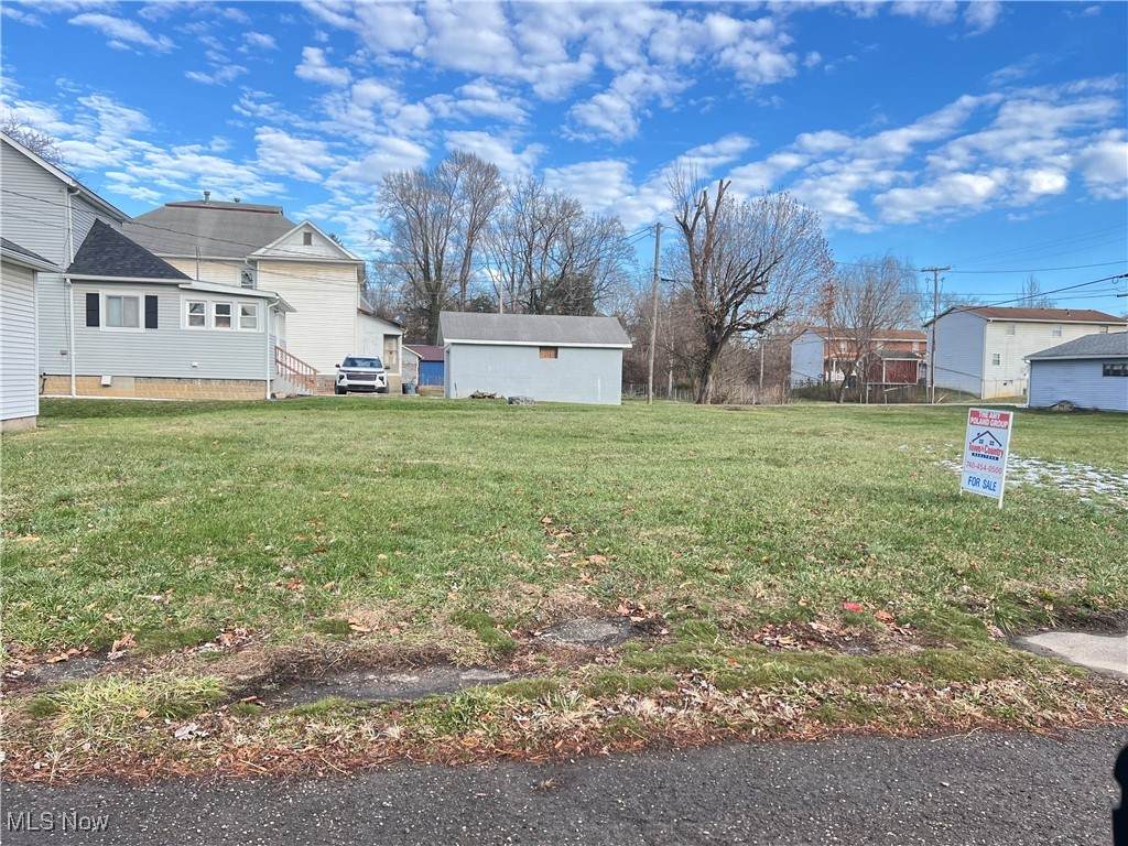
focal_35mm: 26
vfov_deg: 53.1
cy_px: 423
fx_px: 847
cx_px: 564
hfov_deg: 67.3
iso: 50
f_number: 1.5
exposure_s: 1/753
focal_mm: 5.7
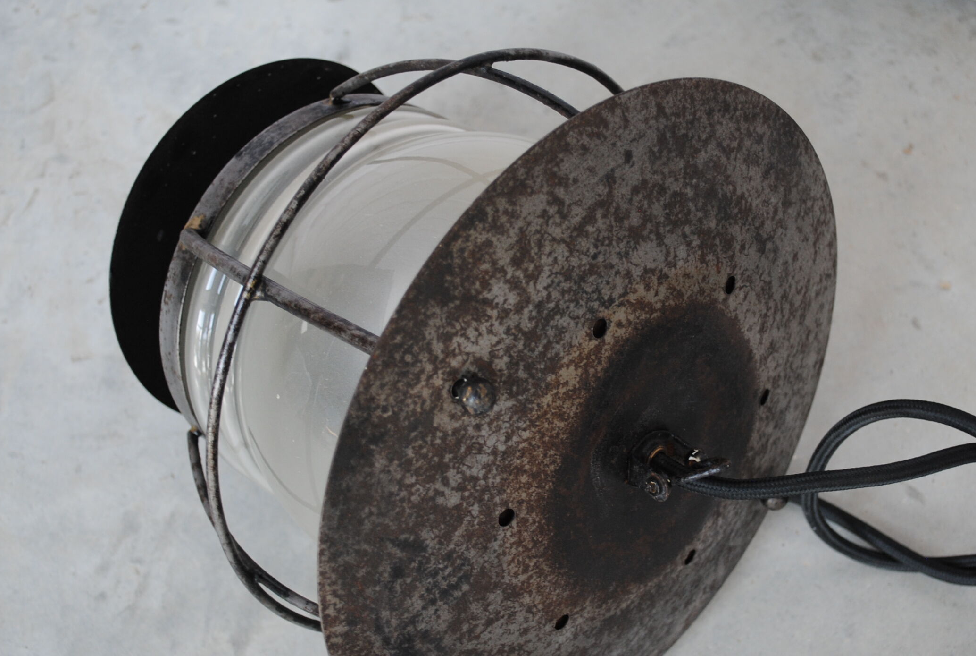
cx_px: 551
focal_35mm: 63
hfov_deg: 31.8
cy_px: 370
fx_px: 1712
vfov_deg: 21.7
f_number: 4.5
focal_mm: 30
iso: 200
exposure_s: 1/50
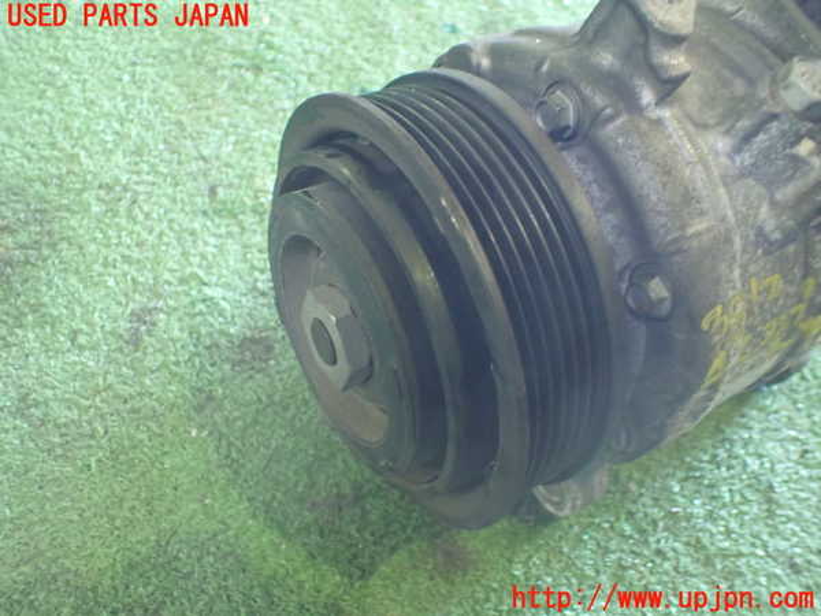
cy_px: 308
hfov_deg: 60.0
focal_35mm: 30
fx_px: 712
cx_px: 410
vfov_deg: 46.8
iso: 800
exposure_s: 1/30
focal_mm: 5.4
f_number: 2.3
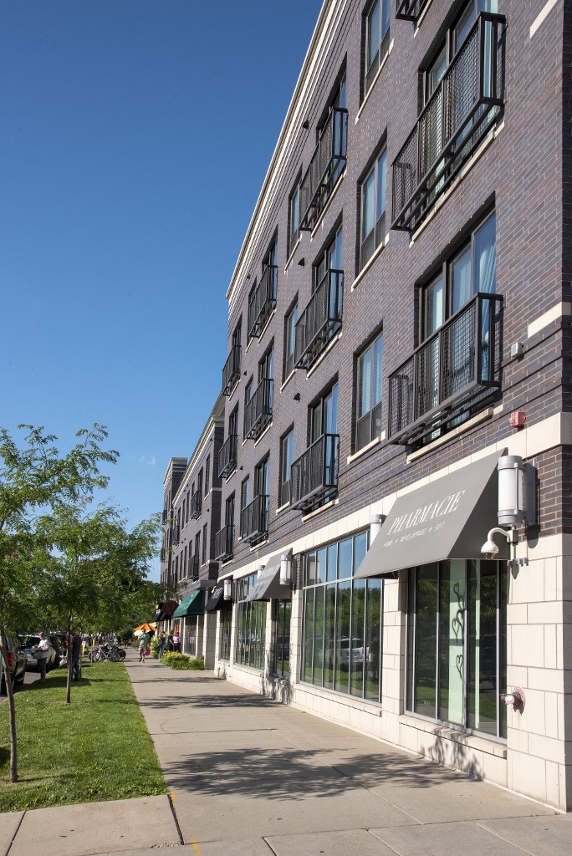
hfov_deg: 38.9
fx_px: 809
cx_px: 286
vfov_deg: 55.8
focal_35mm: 34
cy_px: 428
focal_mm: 34
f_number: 13
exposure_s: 1/640
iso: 200
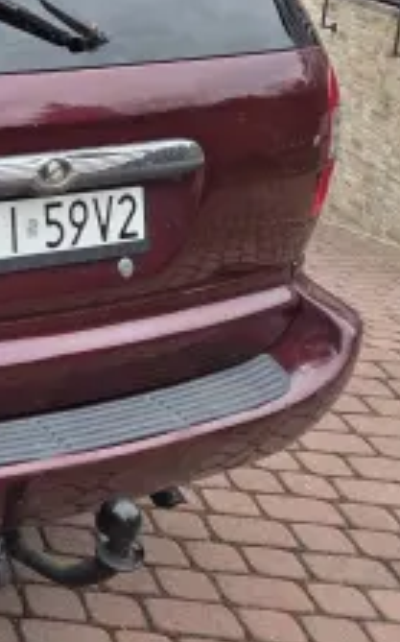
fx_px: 1223
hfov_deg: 14.3
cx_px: -478
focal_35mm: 70
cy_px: 101
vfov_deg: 28.6
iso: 80
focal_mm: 5.4
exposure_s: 1/1365
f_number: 1.8
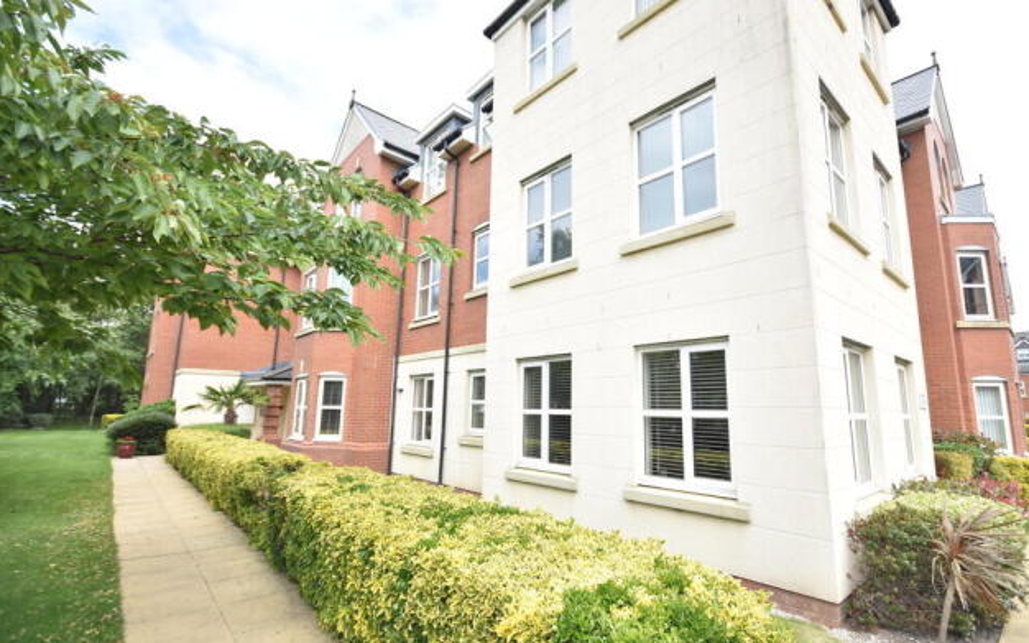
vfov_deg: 71.2
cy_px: 333
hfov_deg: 97.8
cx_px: 535
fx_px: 449
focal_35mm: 16
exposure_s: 1/200
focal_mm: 10
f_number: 4.5
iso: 100
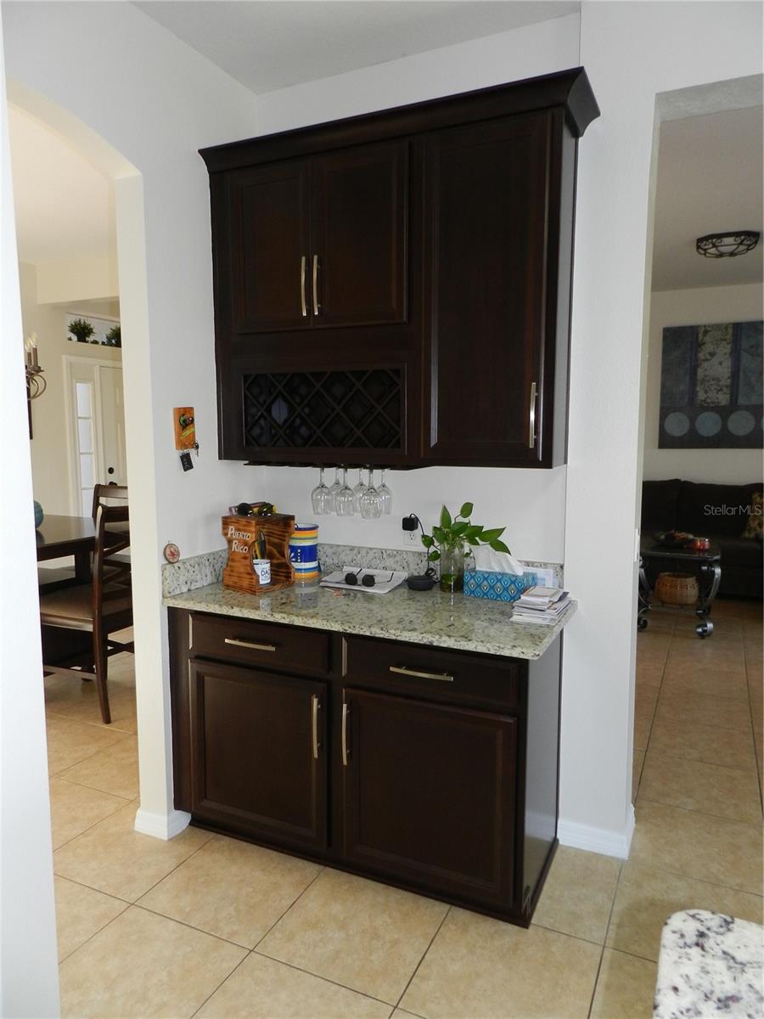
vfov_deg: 73.9
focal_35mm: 23
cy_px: 510
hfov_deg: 58.9
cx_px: 382
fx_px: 677
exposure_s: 1/30
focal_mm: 4
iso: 200
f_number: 3.4
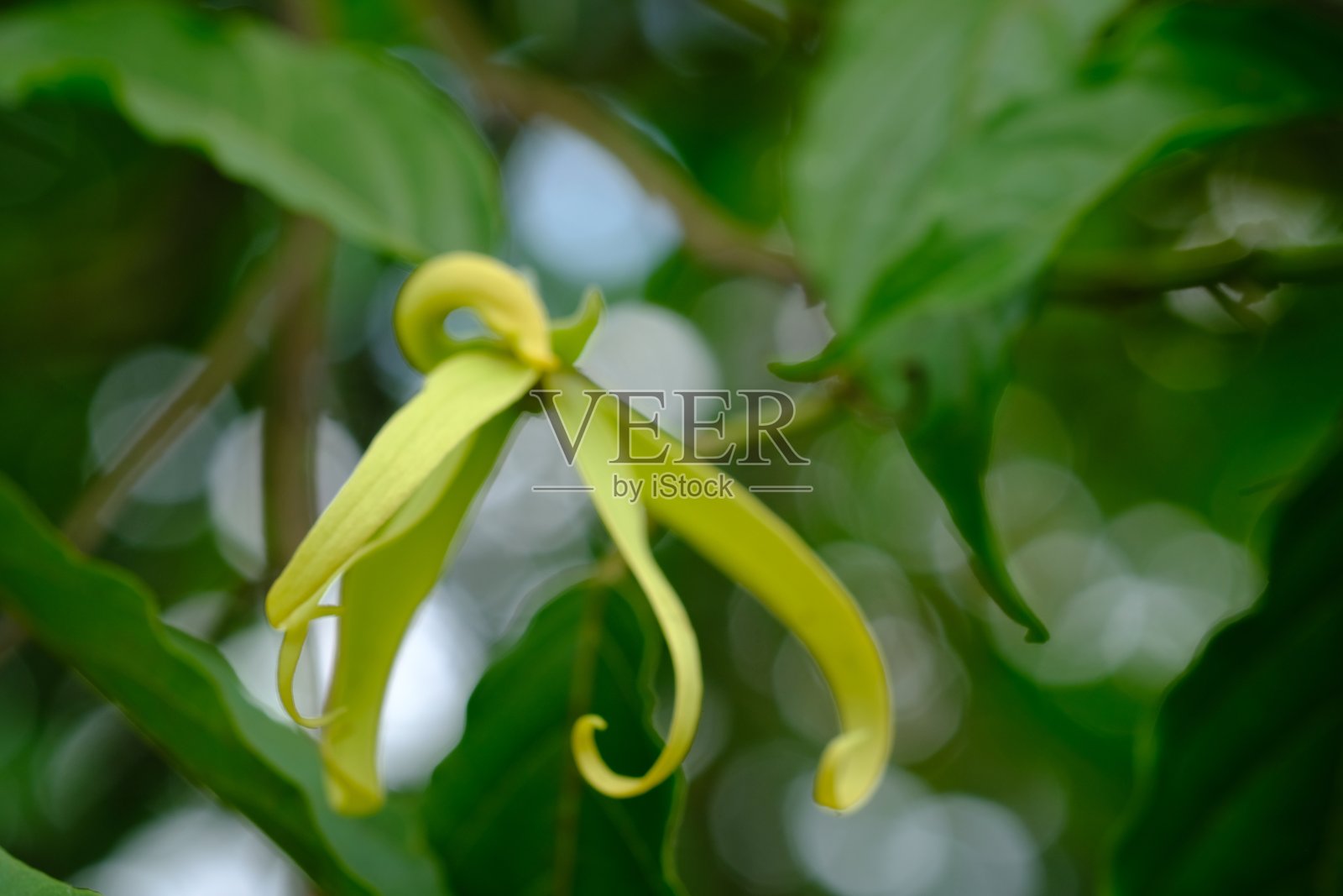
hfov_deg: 22.6
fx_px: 3358
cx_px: 672
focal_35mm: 90
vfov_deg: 15.2
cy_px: 448
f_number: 5
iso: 250
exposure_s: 1/125
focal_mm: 60
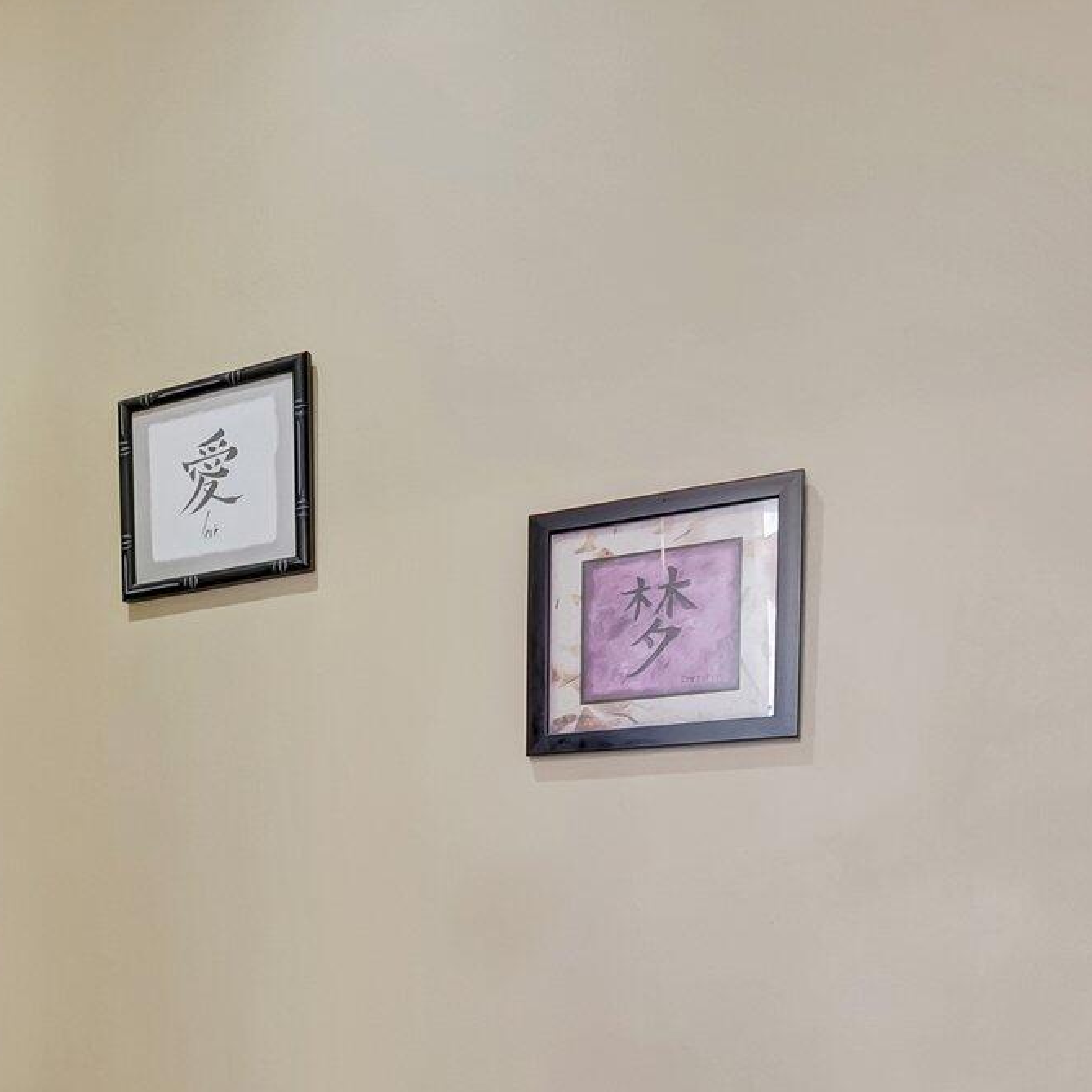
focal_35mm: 39
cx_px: -23
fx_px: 1392
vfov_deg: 40.0
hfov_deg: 37.8
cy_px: 965
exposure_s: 1/1.67
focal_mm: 10
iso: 640
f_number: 8
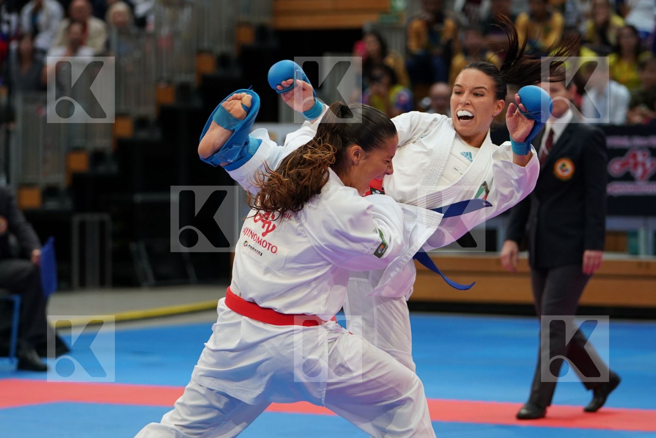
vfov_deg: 9.3
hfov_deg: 13.9
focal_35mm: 148
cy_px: 219
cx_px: 328
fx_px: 2697
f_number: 2.8
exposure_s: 1/1000
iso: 1250
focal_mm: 99
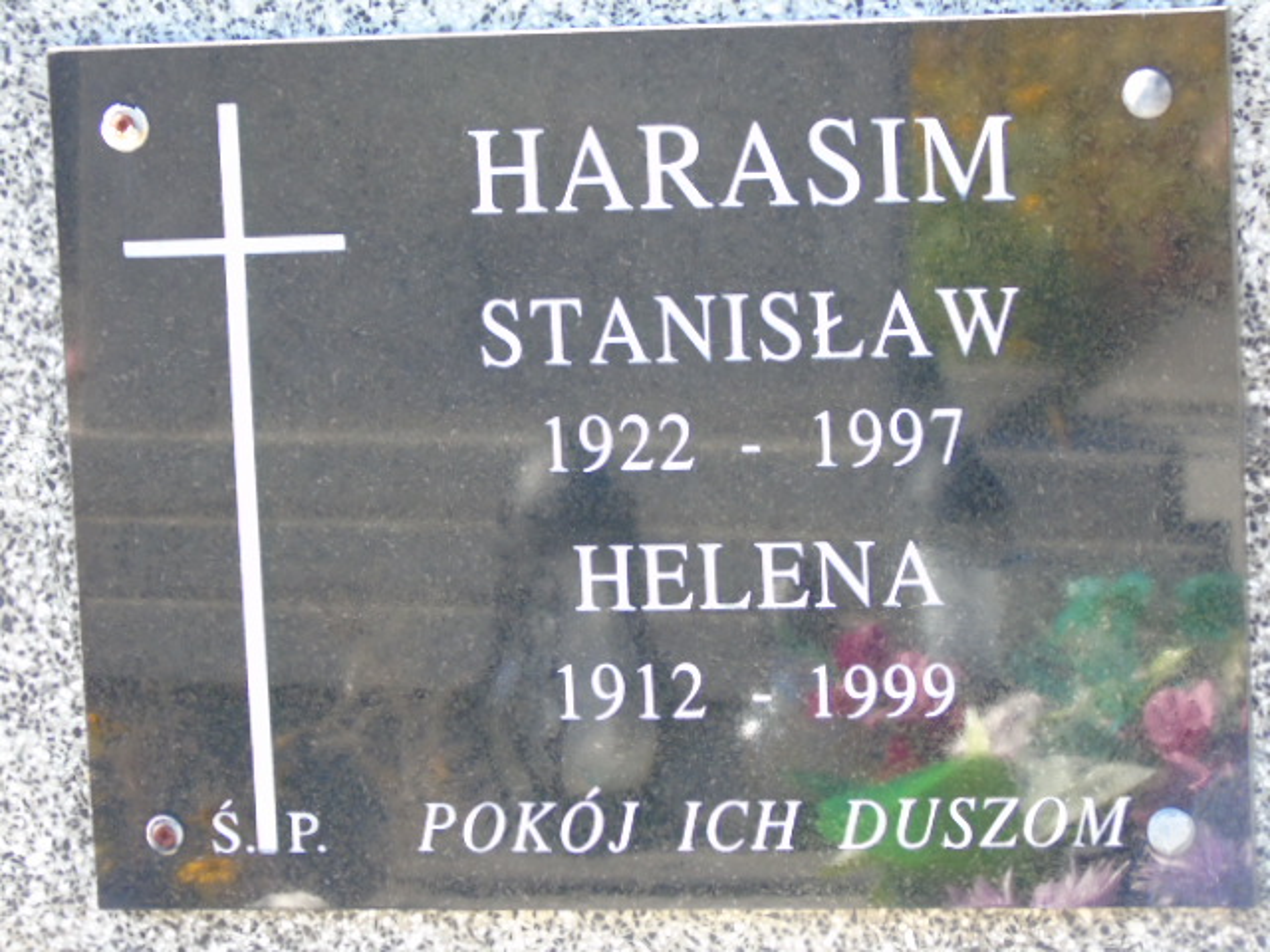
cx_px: 635
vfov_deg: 9.2
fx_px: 5943
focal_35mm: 162
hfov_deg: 12.2
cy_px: 476
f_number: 4.9
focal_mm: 29
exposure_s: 1/100
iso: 400
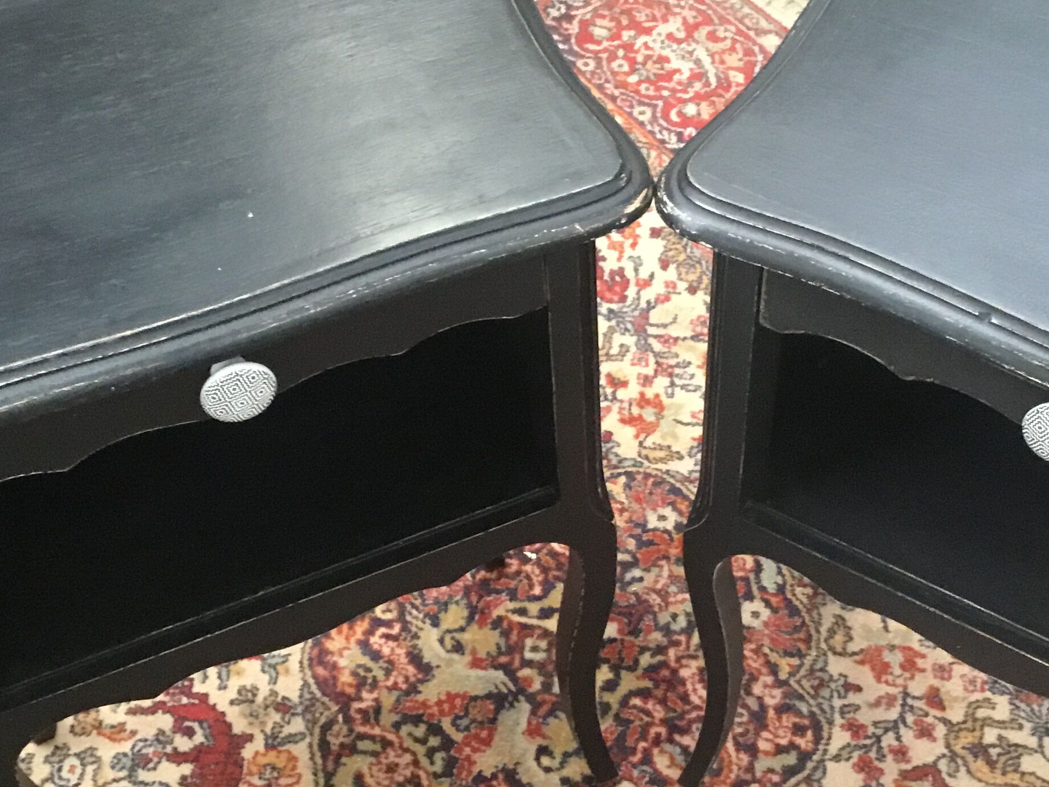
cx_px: 616
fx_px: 1667
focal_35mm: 55
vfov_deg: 26.4
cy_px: 506
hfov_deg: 34.8
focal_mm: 3.3
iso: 320
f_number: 2.4
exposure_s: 1/17
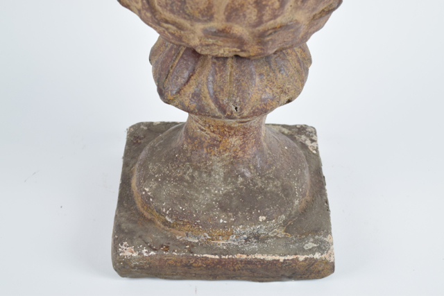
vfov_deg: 16.6
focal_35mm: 82
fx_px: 1018
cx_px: 222
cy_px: 148
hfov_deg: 24.6
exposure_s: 1/125
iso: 400
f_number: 6.3
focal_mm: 55
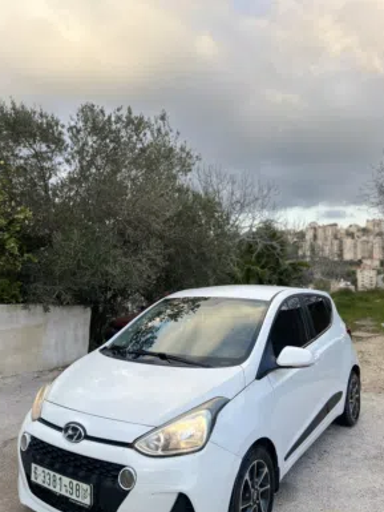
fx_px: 399
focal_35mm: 27
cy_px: 265
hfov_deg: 51.4
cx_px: 189
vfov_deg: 65.3
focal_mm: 5.1
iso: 50
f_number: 1.6
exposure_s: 1/705
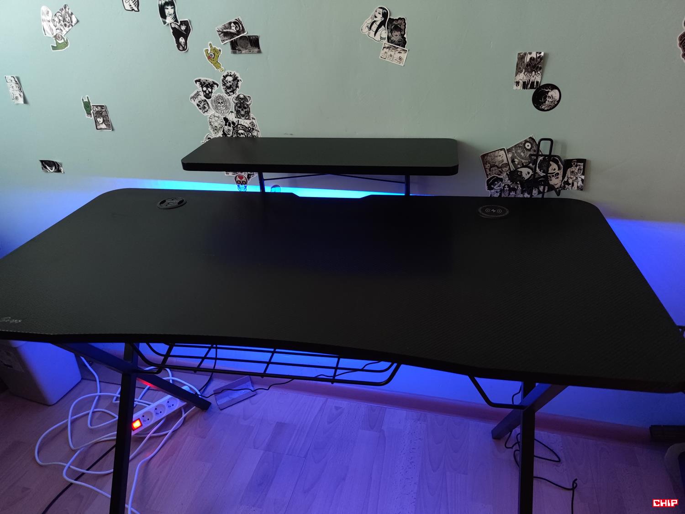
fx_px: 495
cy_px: 257
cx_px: 342
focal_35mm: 25
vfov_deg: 54.9
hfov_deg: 69.4
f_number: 1.85
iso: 2724
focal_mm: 6.78
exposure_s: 1/13
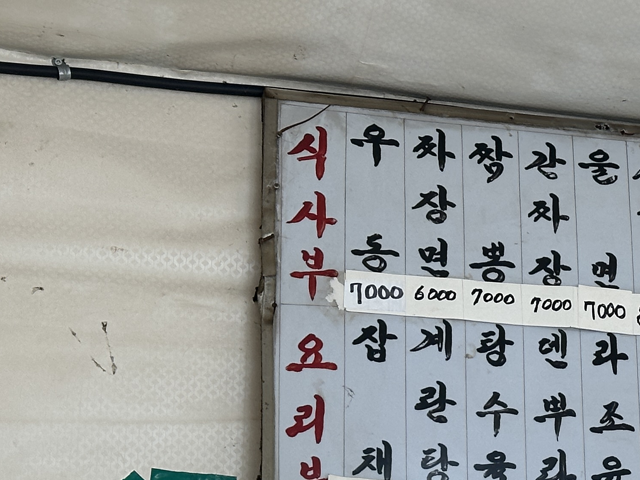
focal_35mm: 129
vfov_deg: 11.4
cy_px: 427
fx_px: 2385
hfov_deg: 14.9
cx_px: 726
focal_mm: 6.86
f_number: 1.78
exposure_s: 1/296
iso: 64
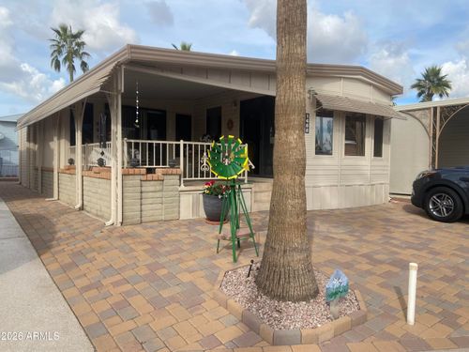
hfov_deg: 67.3
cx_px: 234
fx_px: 352
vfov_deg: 53.1
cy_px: 176
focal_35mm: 26
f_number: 1.8
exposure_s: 1/2066
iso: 32
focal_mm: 4.25
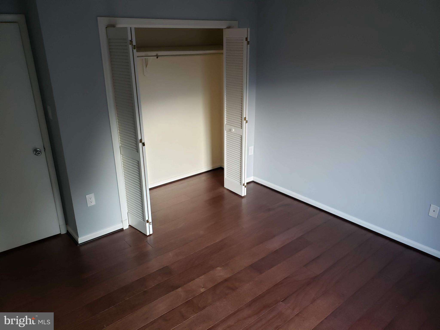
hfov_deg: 67.3
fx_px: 330
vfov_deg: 53.1
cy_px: 165
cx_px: 220
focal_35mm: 26
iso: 250
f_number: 2.4
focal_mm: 4.3
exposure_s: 1/42
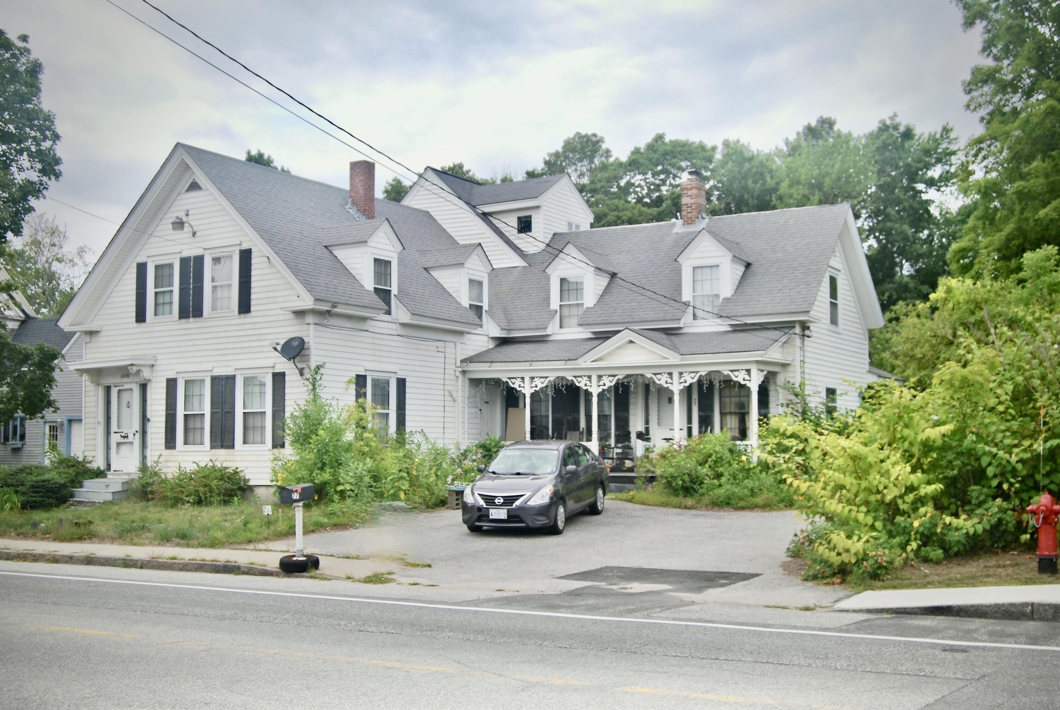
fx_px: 1238
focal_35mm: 42
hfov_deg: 46.3
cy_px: 355
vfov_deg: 32.0
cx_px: 530
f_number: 7.1
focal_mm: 28
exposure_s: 1/200
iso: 100
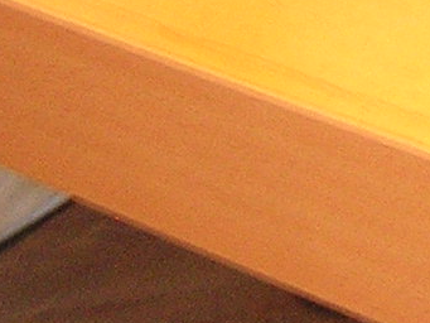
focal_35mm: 169
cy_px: -267
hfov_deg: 10.5
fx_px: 2100
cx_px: 942
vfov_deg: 8.4
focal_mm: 4.7
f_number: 2.6
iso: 400
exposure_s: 1/2.9
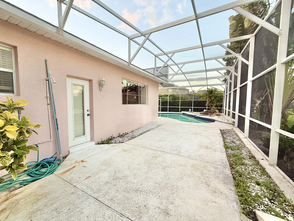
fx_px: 119
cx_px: 147
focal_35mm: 14
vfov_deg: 85.7
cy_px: 110
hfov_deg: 102.1
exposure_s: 1/99
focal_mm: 2.22
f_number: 2.2
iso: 160
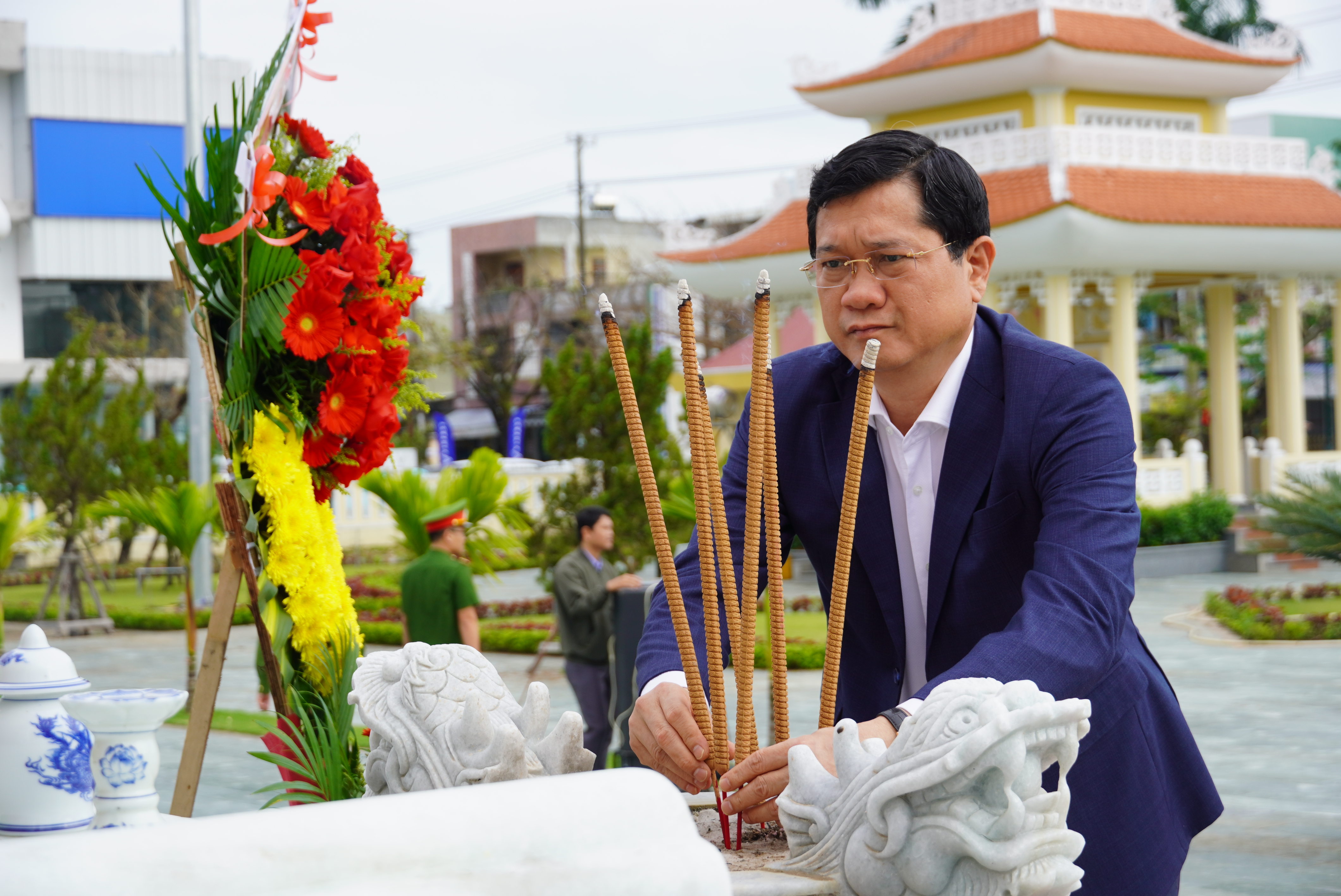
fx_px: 2683
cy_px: 448
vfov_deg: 19.0
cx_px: 670
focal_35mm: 72
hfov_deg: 28.1
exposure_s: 1/160
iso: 100
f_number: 5.6
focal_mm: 48
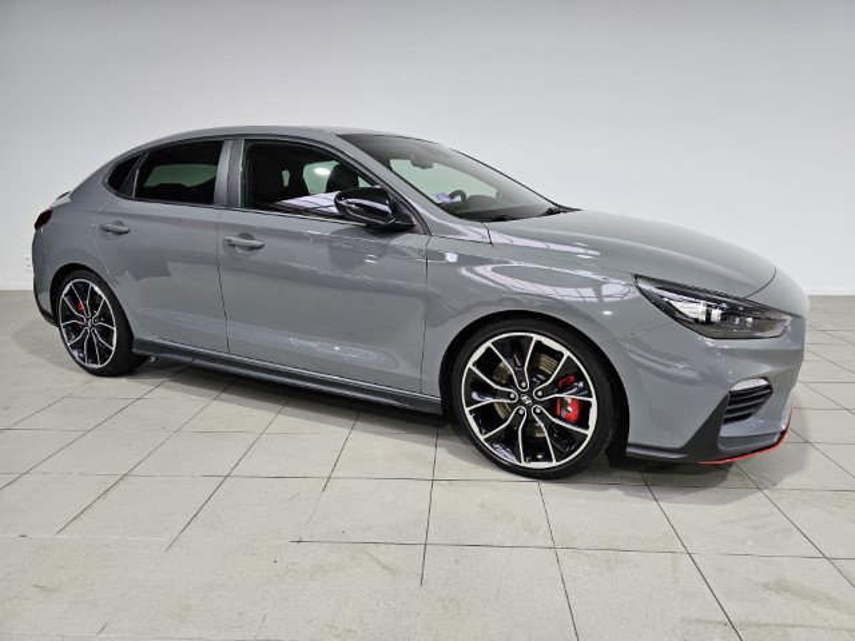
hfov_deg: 73.9
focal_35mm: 23
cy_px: 320
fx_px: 568
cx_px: 428
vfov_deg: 58.9
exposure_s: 1/180
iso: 160
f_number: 1.7
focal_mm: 6.3
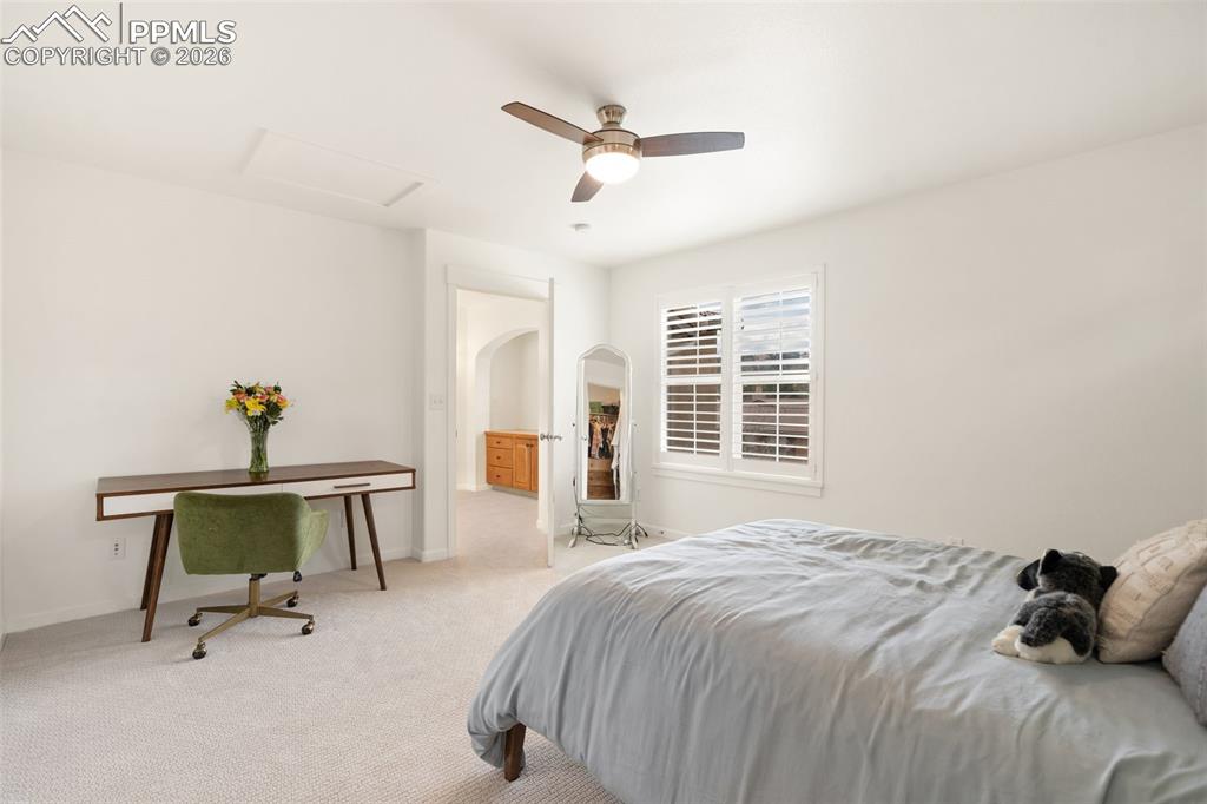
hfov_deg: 96.8
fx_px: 536
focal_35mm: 16
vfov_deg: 73.7
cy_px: 402
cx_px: 604
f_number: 6.3
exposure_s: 1/1.67
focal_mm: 16
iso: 100
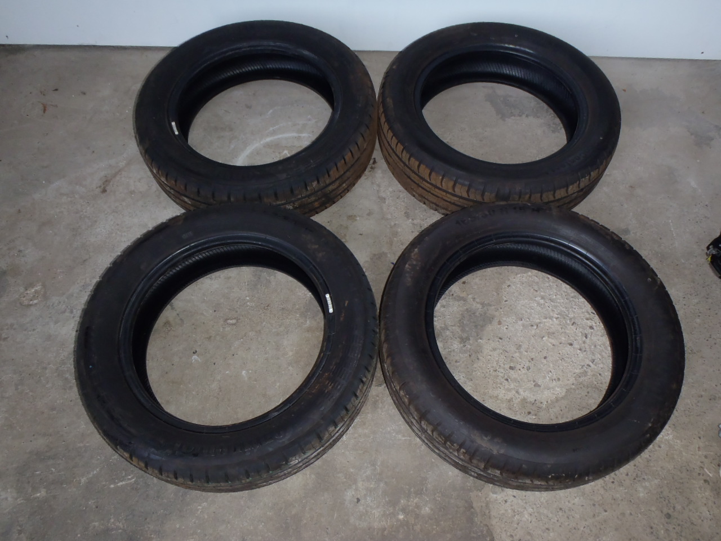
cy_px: 270
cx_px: 360
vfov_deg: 49.7
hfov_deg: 63.4
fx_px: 583
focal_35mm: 28
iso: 160
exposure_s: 1/30
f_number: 3.9
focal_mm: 5
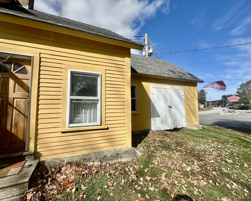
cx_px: 115
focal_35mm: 15
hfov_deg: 96.6
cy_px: 98
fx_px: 111
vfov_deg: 84.0
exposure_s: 1/3610
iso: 50
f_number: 2.2
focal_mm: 2.22
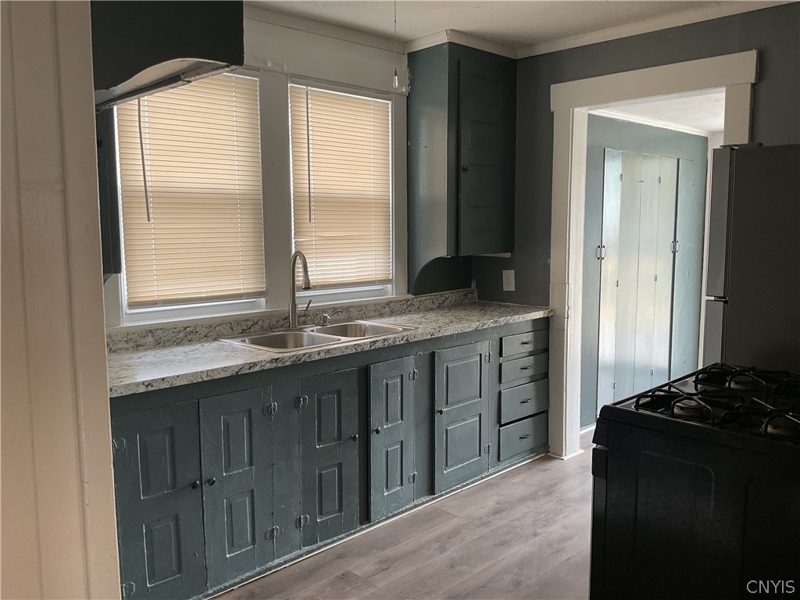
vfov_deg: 48.2
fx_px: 670
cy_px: 300
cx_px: 400
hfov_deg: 61.7
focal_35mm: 29
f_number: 1.8
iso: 50
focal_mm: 3
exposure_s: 1/60
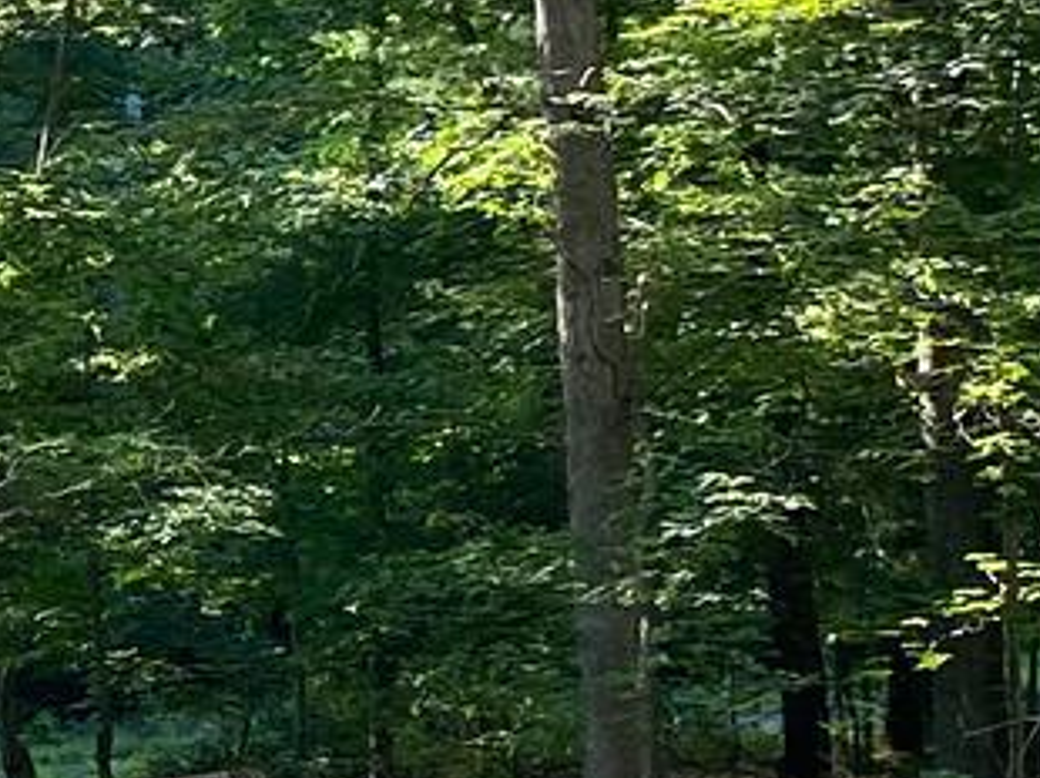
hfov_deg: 10.0
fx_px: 5164
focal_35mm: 172
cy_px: 131
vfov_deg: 8.6
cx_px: -1469
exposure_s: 1/122
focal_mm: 4.25
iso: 40
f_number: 1.8
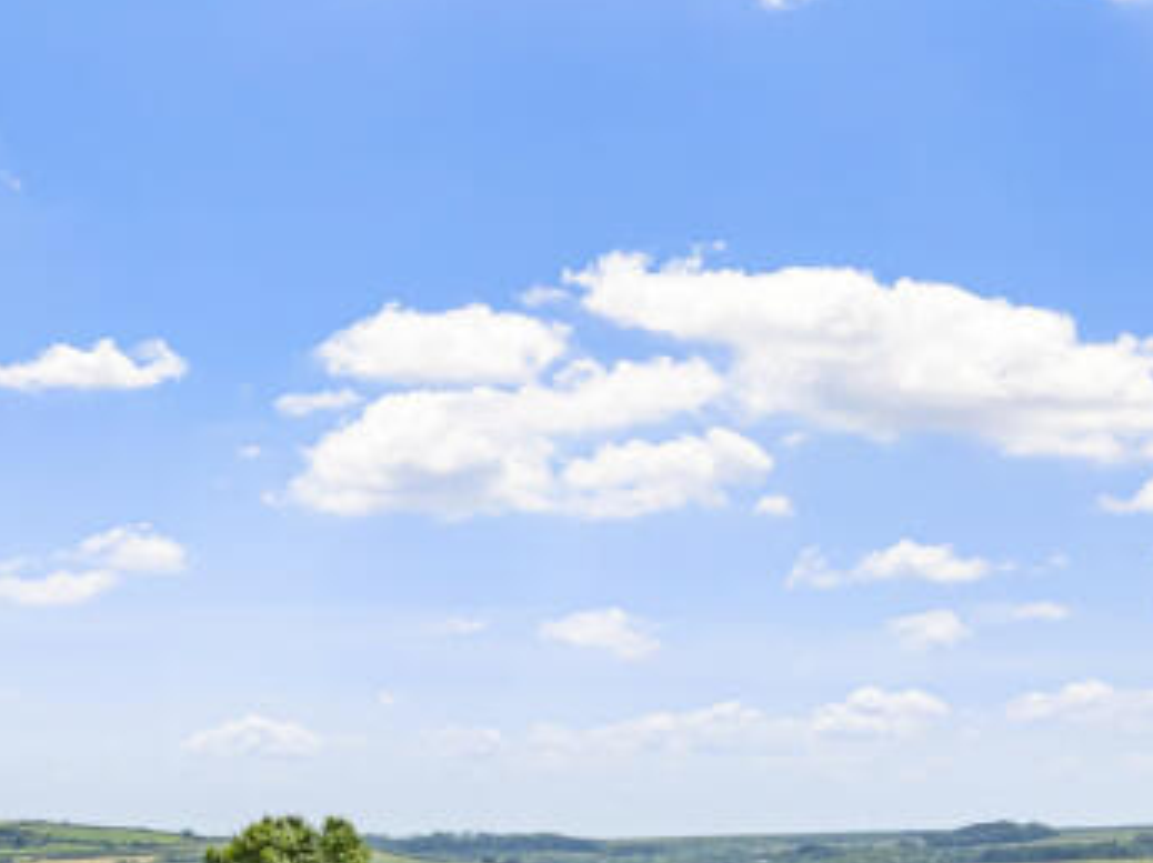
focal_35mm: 71
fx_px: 2363
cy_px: 1181
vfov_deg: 18.9
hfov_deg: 27.4
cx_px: 633
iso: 170
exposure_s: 1/320
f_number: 2.8
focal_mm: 12.29
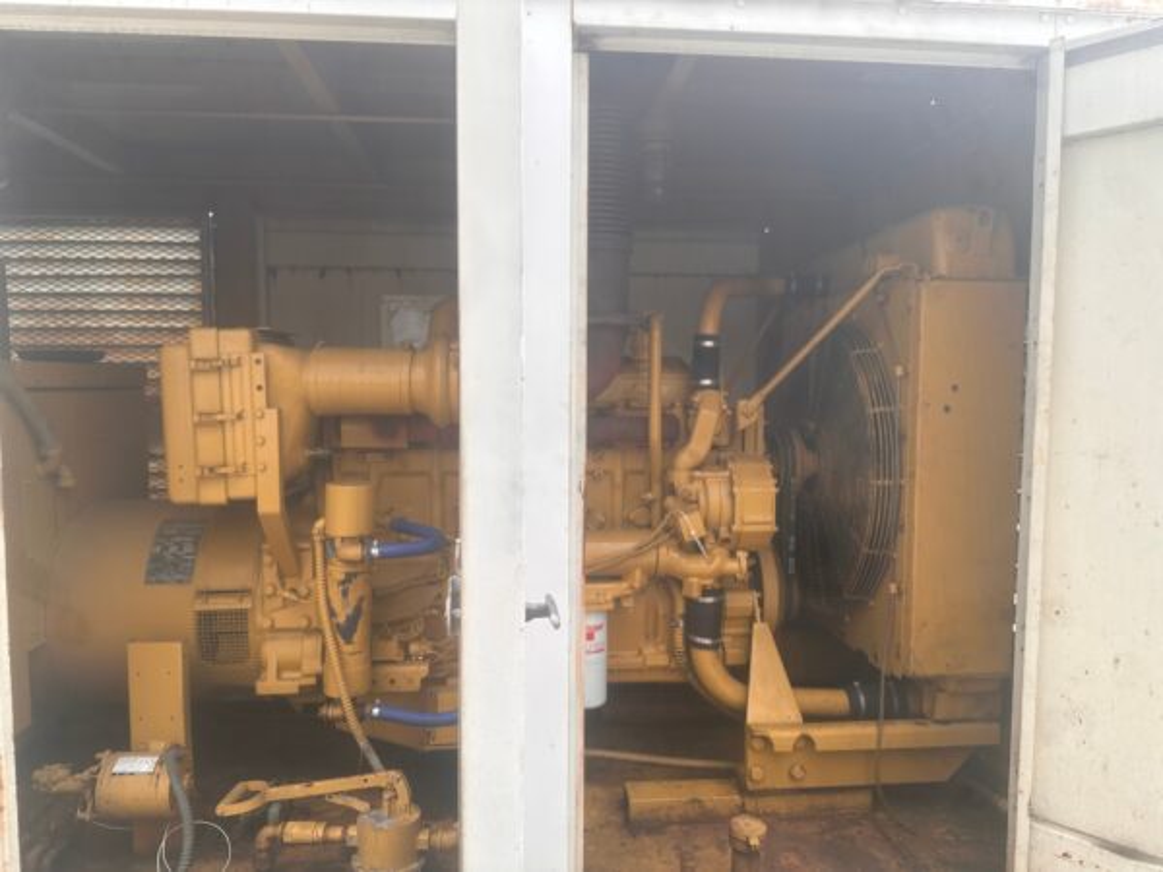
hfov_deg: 71.6
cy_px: 436
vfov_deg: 56.8
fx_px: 806
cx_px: 582
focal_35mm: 24
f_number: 1.78
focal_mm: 6.86
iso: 80
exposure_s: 1/1304
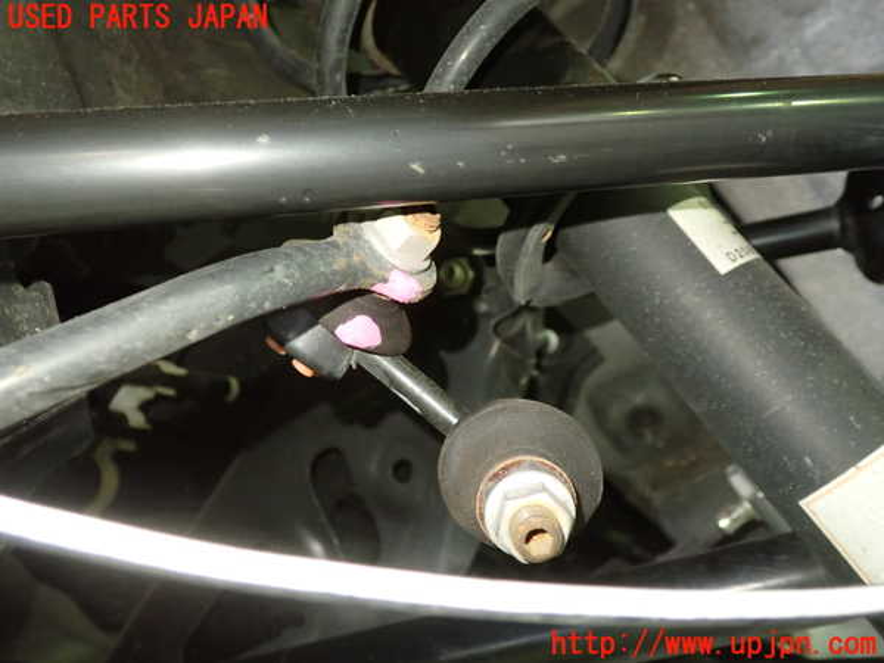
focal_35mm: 30
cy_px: 332
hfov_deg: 60.0
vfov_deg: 46.8
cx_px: 442
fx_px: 766
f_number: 2.3
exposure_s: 1/20
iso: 800
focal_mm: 5.4
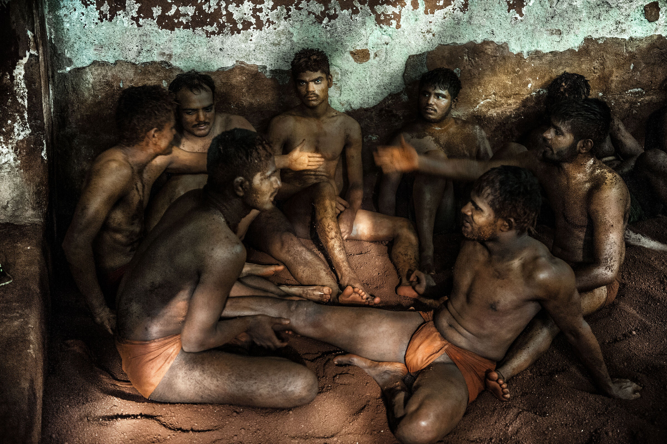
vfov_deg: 27.0
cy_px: 222
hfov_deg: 39.6
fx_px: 926
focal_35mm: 50
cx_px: 334
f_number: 2.8
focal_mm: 50
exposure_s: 1/60
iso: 5000
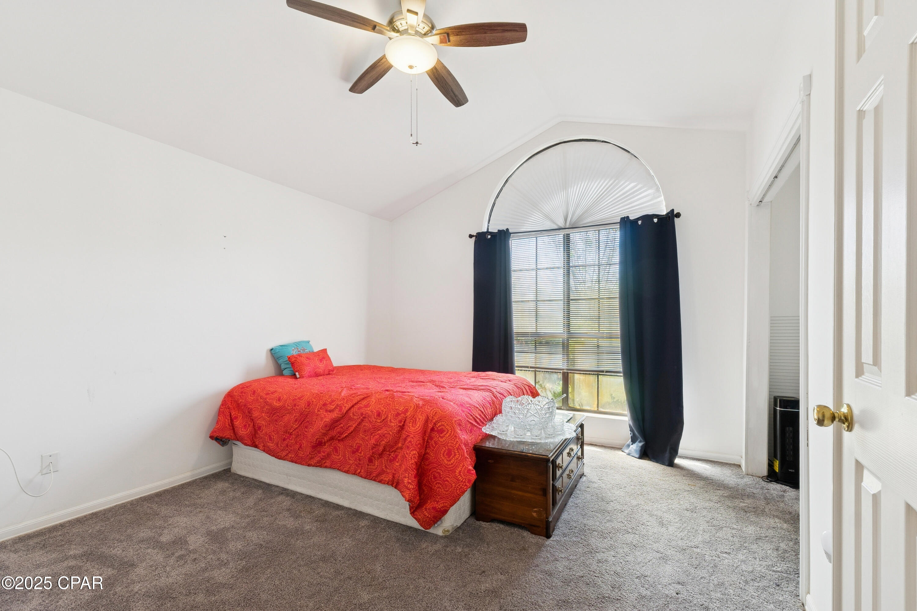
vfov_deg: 77.3
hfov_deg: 100.4
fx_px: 382
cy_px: 306
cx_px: 458
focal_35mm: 15
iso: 100
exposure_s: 1/13
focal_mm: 10
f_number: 8
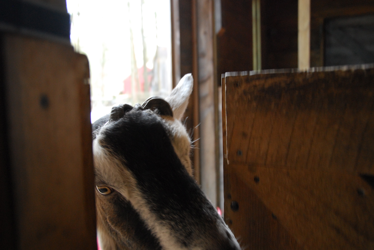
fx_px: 374
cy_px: 125
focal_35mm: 36
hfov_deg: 53.1
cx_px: 187
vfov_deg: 37.0
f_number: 3.8
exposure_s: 1/30
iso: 800
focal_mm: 24
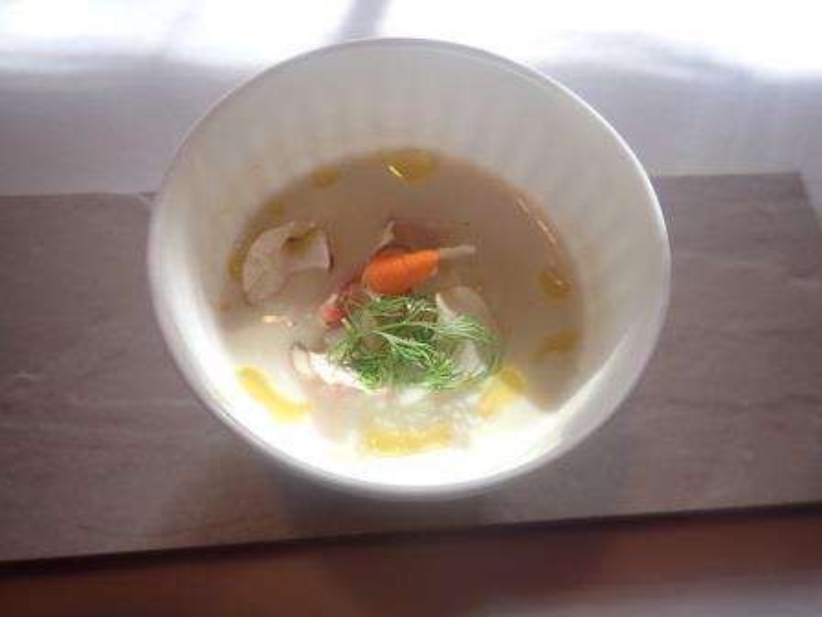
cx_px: 411
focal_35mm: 25
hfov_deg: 69.4
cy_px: 308
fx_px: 594
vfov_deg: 54.9
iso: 100
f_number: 2
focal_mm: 4.5
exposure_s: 1/160
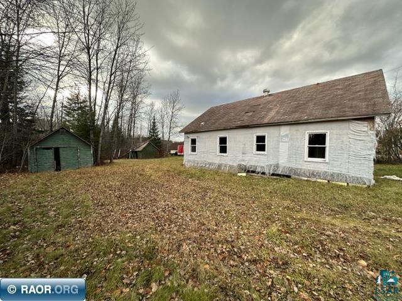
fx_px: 163
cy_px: 150
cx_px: 201
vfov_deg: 85.7
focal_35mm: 14
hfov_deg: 102.1
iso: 40
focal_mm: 2.22
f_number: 2.2
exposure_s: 1/185
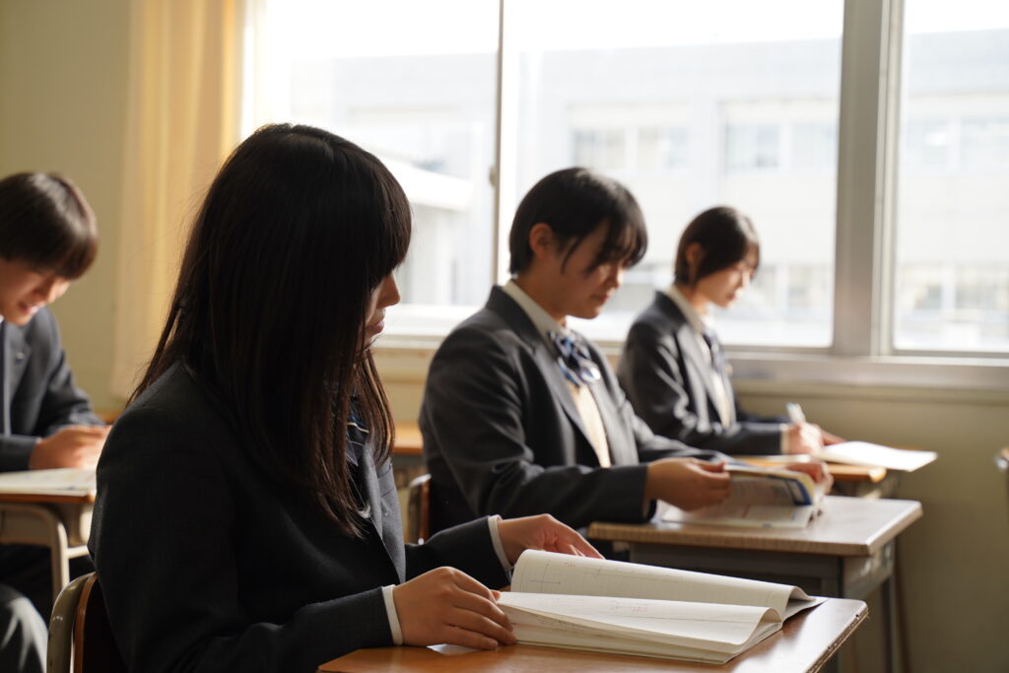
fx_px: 1682
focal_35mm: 60
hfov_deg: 33.4
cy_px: 336
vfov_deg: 22.6
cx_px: 504
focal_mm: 60
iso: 100
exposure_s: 1/80
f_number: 4.5
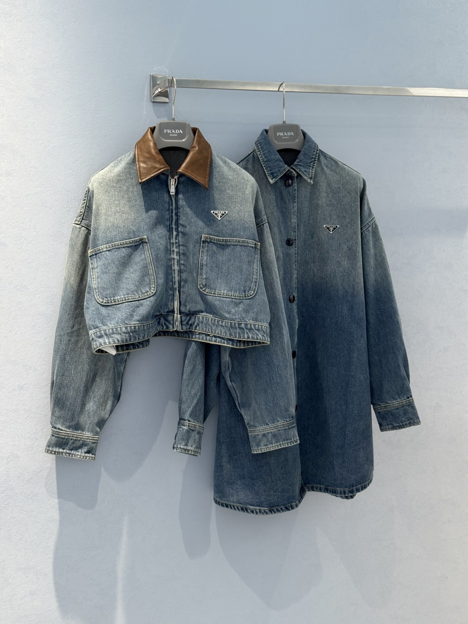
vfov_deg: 39.7
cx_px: 234
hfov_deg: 30.3
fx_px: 865
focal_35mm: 48
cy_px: 312
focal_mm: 6.76
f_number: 1.78
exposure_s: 1/121
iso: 64
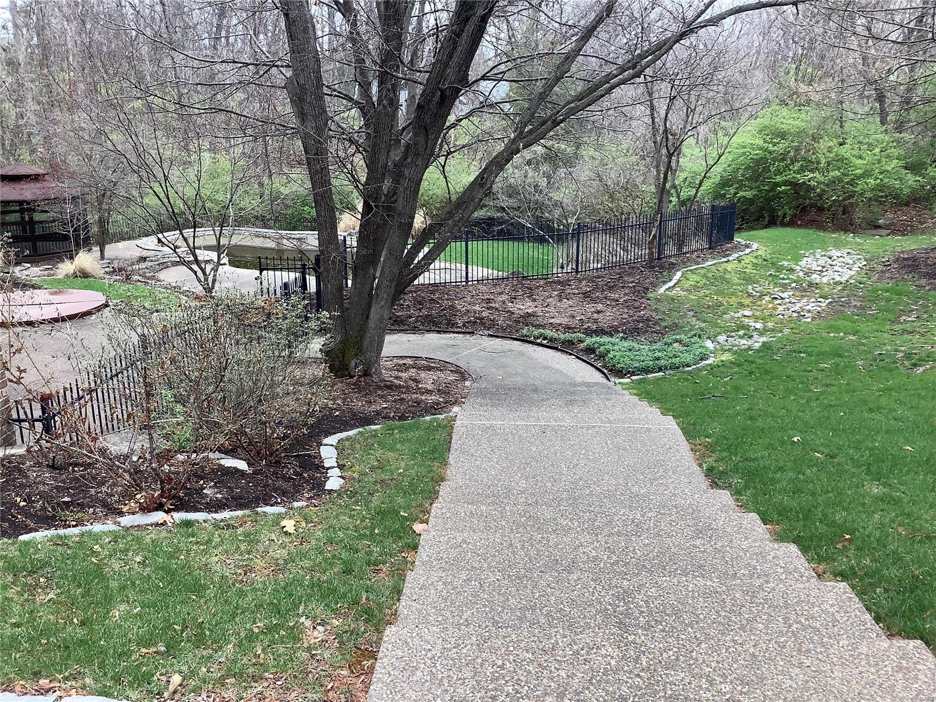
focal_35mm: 31
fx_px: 838
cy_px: 351
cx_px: 468
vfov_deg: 45.4
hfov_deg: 58.4
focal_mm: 3.3
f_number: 2.4
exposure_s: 1/120
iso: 40
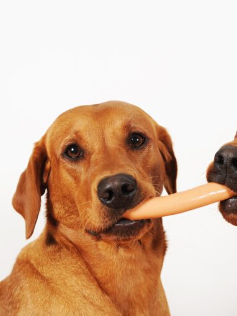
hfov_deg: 16.9
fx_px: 794
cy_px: 158
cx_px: 179
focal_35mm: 87
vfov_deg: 22.5
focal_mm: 60
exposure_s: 1/125
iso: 200
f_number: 7.1
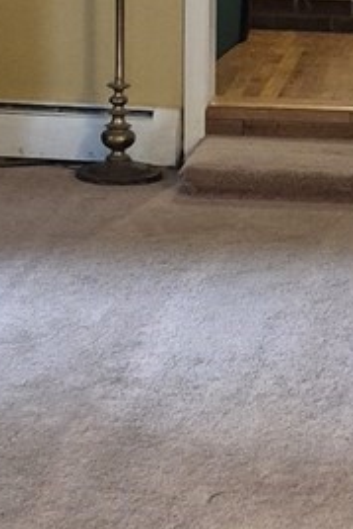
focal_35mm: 137
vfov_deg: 14.9
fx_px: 2012
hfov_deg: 9.9
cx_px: 412
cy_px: 168
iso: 800
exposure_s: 1/60
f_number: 1.8
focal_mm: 5.4
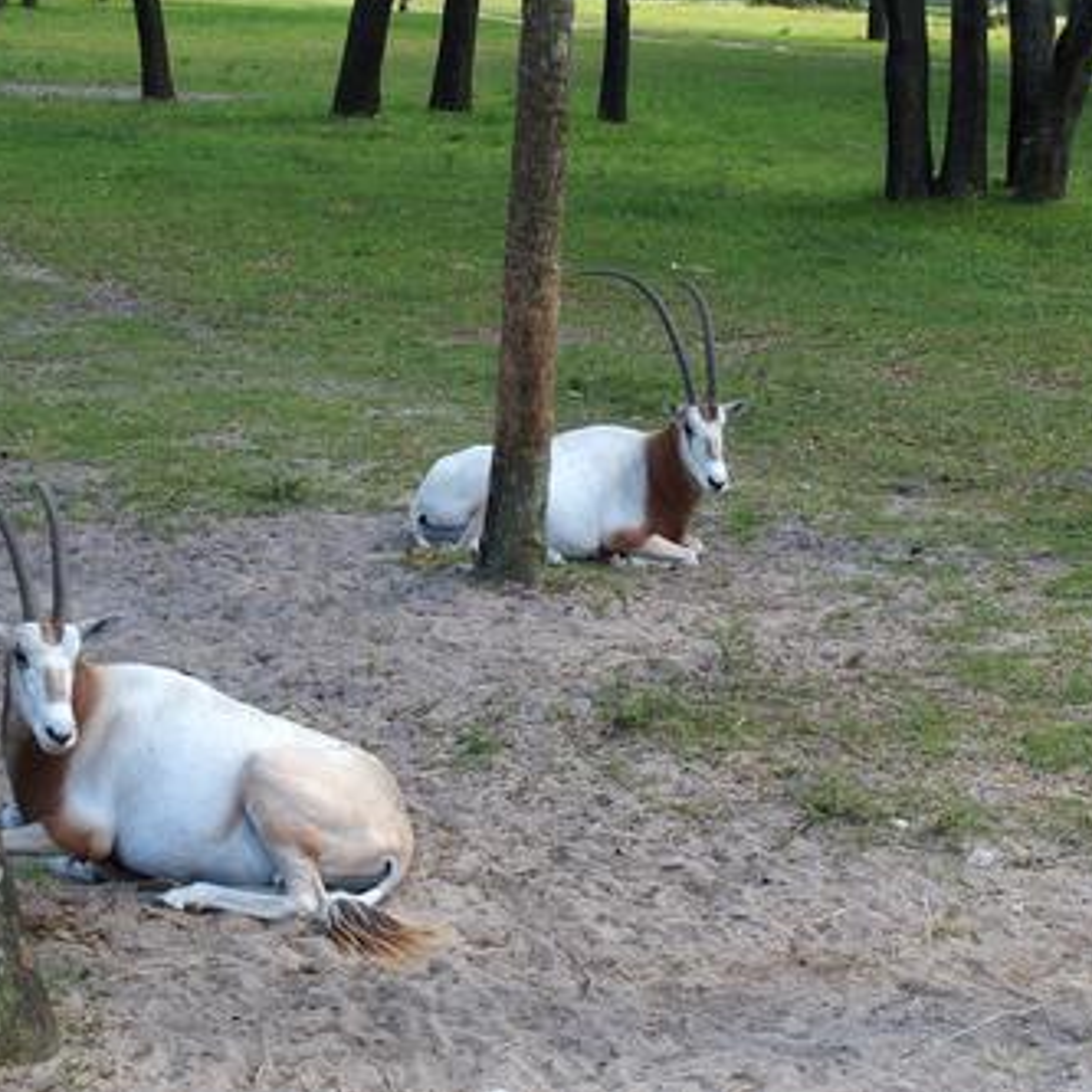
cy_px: 541
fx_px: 2641
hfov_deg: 23.4
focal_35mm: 74
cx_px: 561
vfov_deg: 23.4
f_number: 3.5
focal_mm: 13.2
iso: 100
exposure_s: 1/200
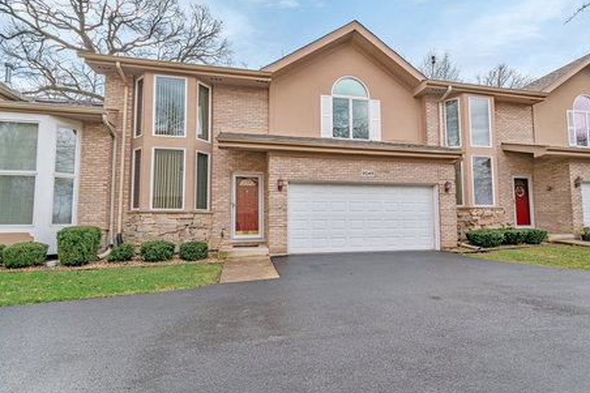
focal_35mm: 17
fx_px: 278
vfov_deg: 70.4
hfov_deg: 93.2
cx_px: 311
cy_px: 201
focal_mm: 16
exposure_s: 1/250
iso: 640
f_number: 9
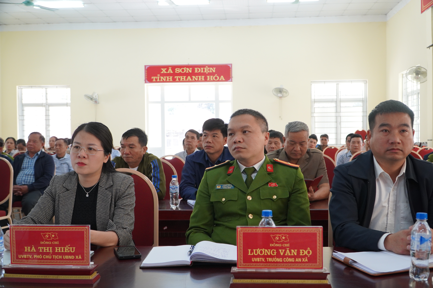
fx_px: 433
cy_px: 144
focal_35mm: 36
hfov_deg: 53.2
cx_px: 216
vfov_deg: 36.8
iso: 800
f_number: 4
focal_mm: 24
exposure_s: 1/160
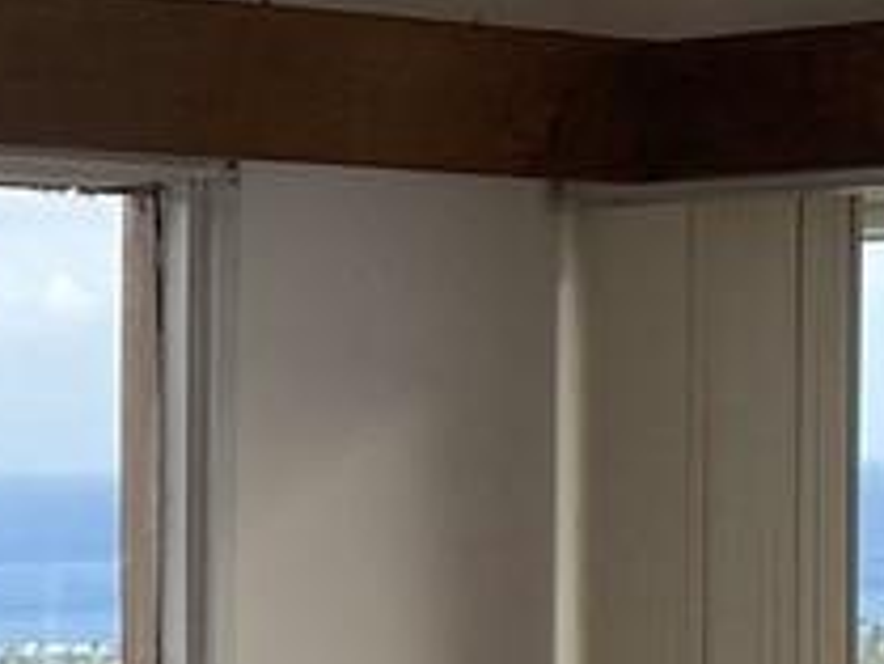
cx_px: -537
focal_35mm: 199
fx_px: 5085
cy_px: 833
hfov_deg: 9.6
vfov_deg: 7.4
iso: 32
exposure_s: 1/407
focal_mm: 4.25
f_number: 1.8
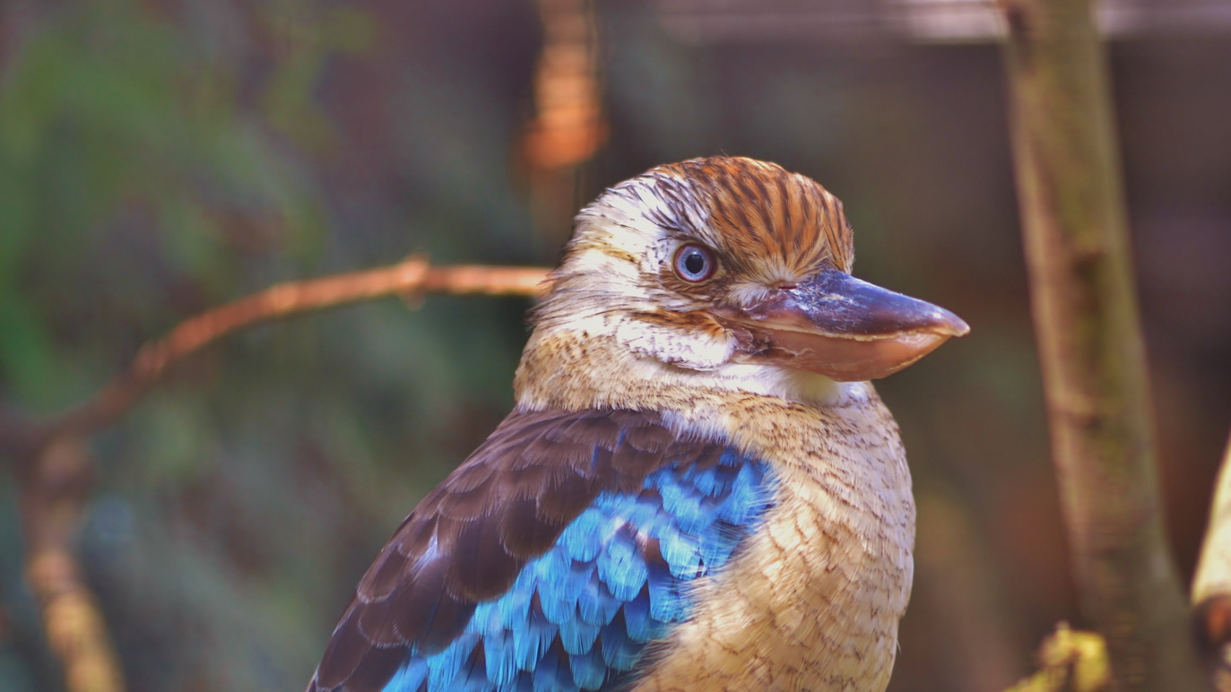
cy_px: 423
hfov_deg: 10.6
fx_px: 6658
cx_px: 636
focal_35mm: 204
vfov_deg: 6.0
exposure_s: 1/250
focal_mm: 110
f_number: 4
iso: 400
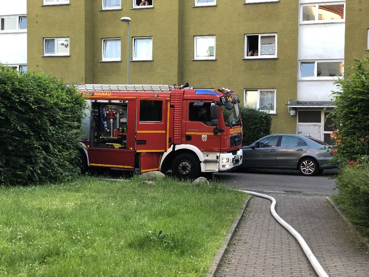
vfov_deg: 25.7
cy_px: 138
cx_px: 184
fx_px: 608
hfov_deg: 33.8
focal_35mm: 57
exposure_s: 1/120
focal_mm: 6.6
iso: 100
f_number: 2.8
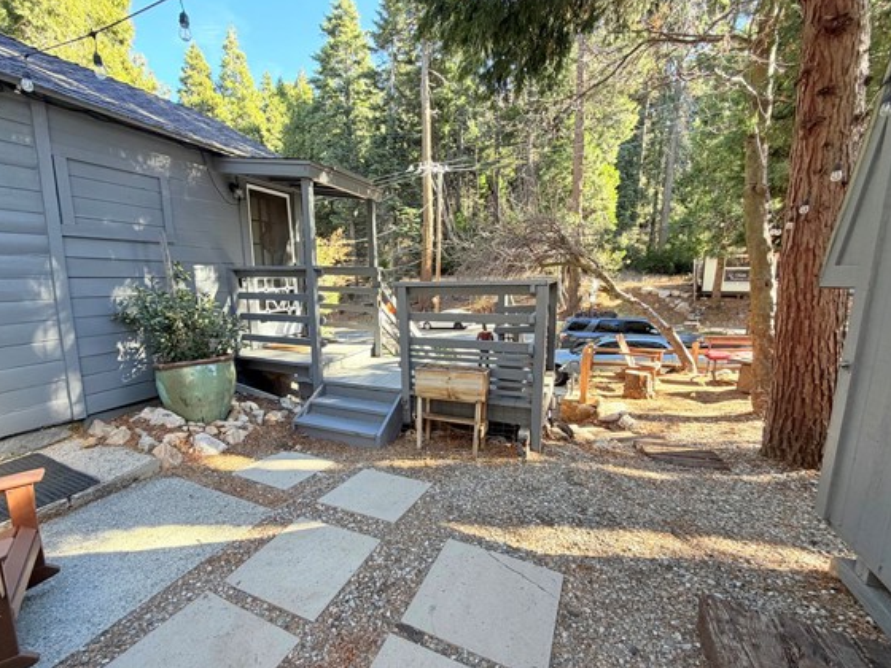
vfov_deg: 78.1
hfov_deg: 94.2
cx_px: 399
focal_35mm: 16
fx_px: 412
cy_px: 339
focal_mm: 2.22
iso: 80
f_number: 2.2
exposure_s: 1/121
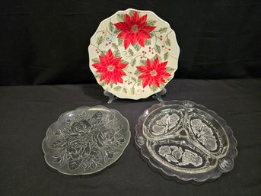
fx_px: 173
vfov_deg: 58.8
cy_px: 98
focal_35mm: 23
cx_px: 130
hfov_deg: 73.9
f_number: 1.7
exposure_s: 1/120
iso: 1000
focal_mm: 6.3
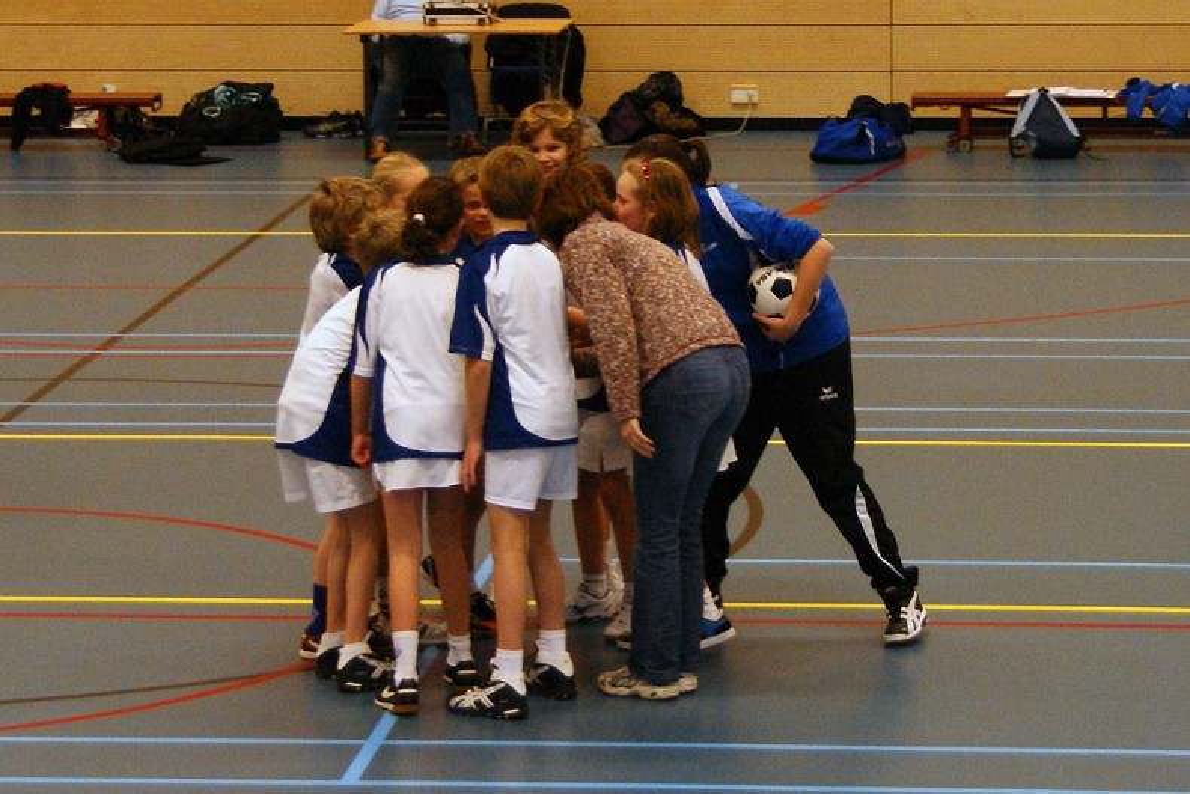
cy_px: 397
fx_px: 1736
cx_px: 595
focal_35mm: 52
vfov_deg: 25.8
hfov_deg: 37.8
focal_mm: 35
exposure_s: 1/100
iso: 800
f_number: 4.5
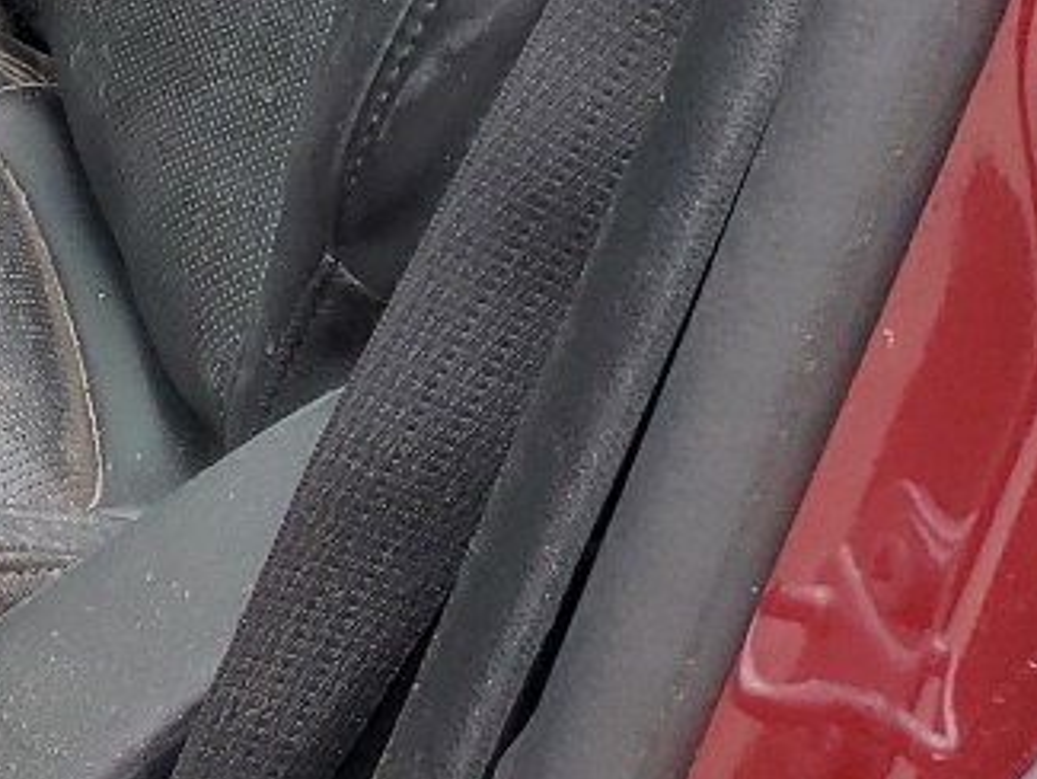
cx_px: -1011
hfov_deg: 13.3
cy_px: -648
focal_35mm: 128
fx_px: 3836
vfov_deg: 10.8
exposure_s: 1/156
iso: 50
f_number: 1.5
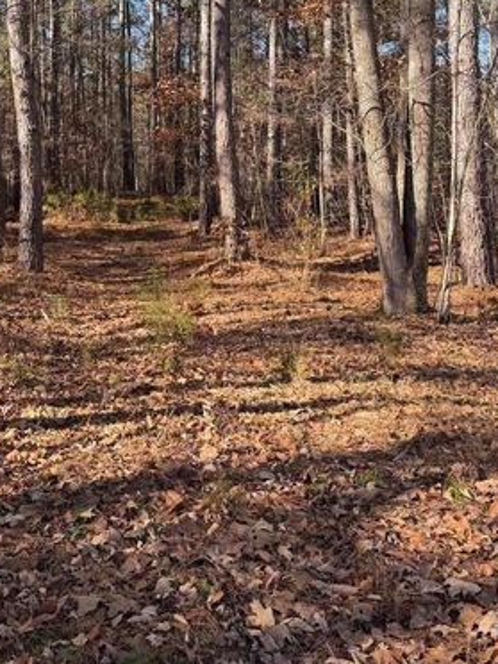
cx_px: 79
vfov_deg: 43.6
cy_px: 263
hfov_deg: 32.4
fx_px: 825
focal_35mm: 43
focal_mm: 6.76
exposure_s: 1/742
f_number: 1.78
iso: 80
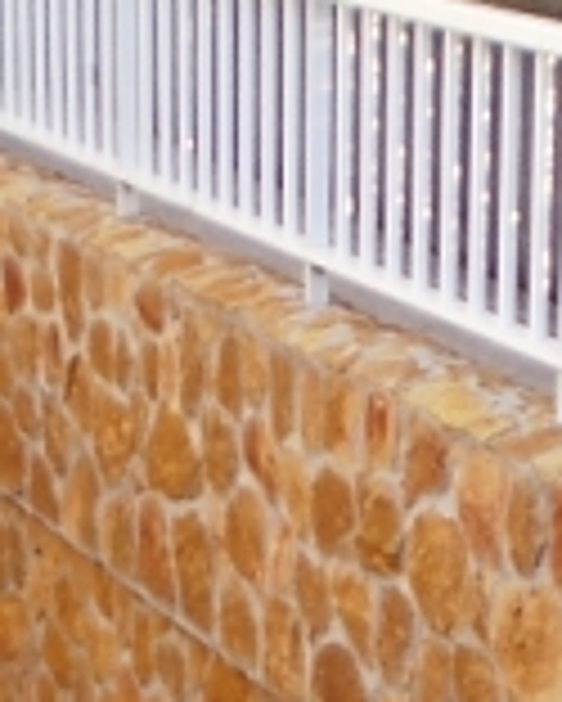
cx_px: 337
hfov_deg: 8.6
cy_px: 842
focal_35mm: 180
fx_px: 3739
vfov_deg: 10.5
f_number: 3.1
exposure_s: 1/100
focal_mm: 6.3
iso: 64
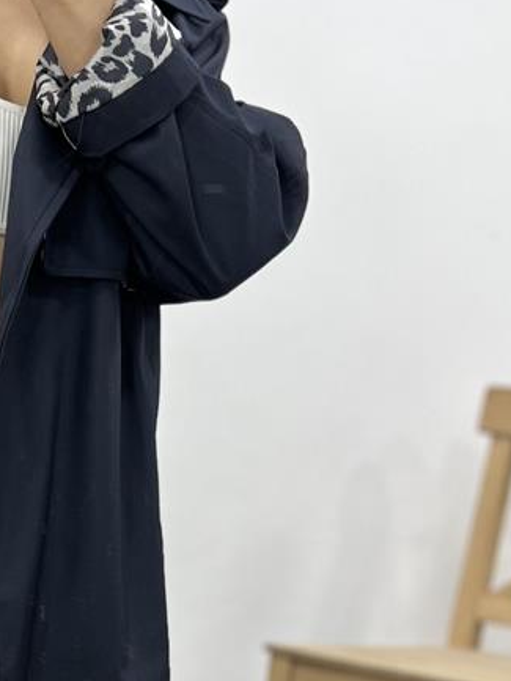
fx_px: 1574
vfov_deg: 24.2
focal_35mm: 80
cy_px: 485
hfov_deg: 17.6
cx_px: -99
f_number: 1.5
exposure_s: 1/121
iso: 125
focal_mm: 5.7
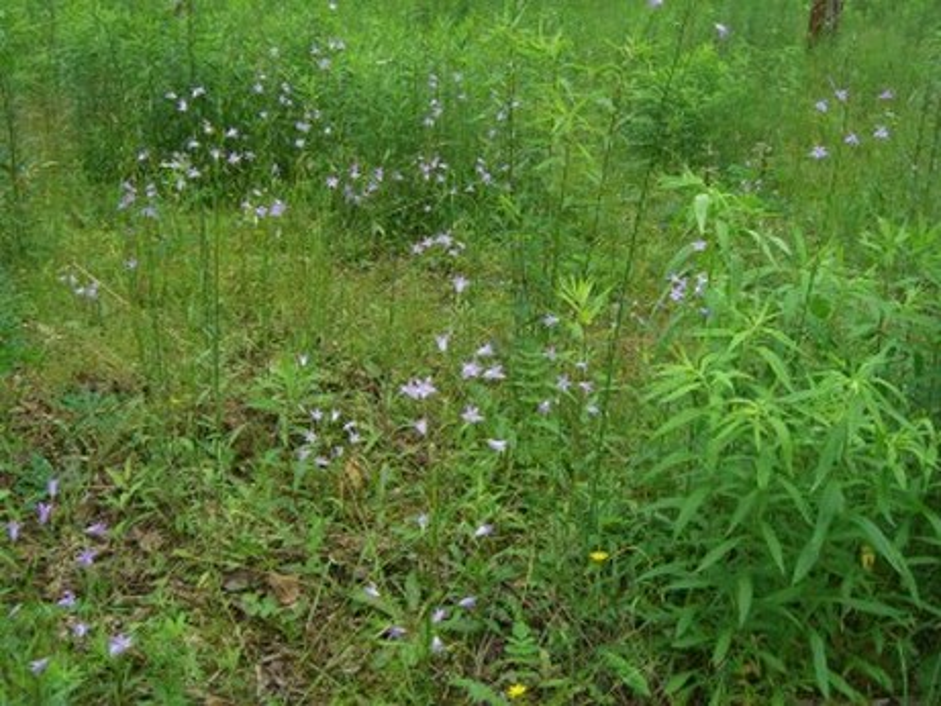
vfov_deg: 37.7
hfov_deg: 49.0
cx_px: 470
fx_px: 1033
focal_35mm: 38
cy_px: 353
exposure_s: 1/160
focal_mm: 7.9
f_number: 2.8
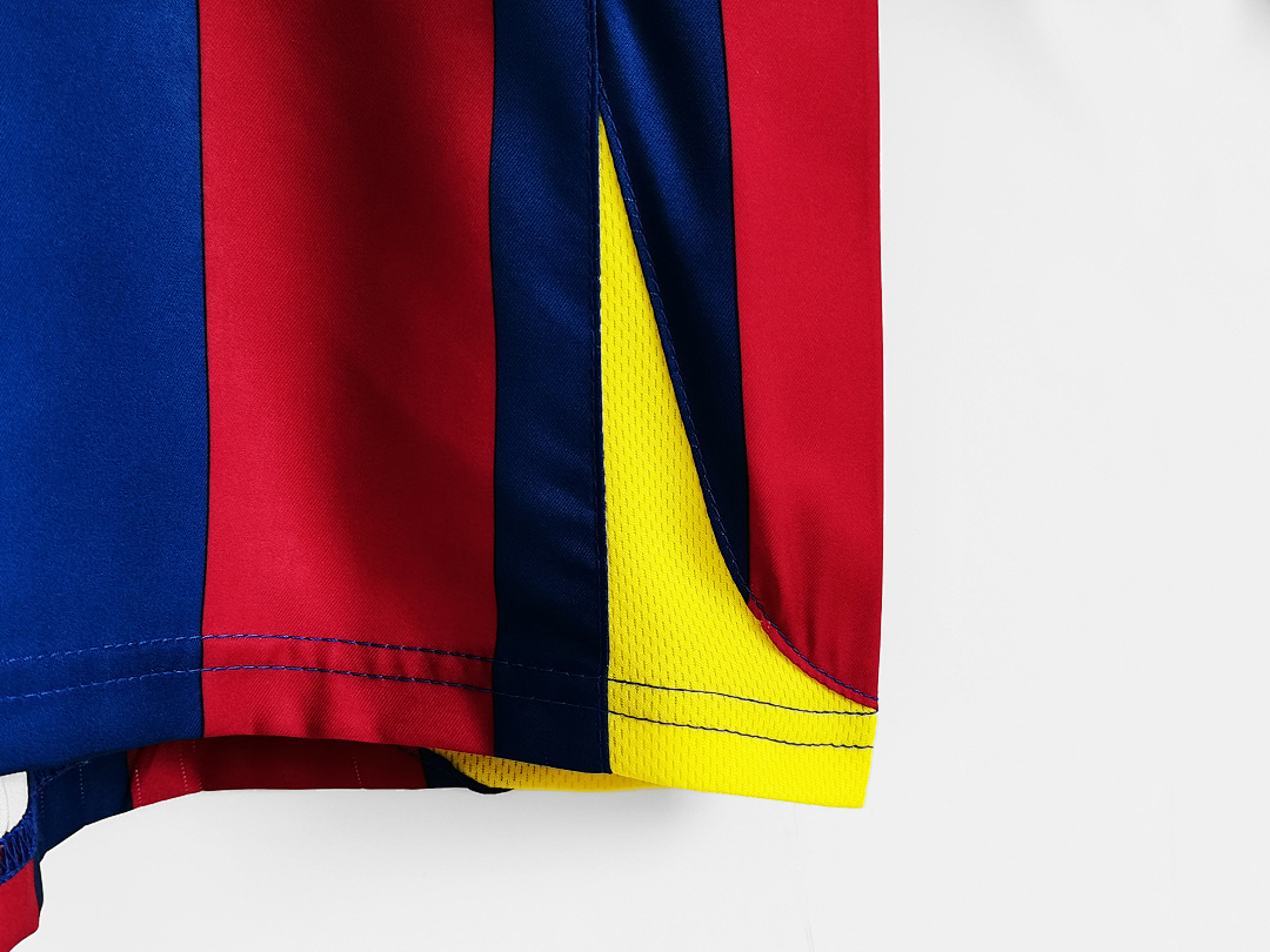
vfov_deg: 30.9
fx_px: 1724
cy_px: 476
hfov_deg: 40.4
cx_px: 635
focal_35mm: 47
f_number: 1.8
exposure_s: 1/50
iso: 160
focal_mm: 5.58
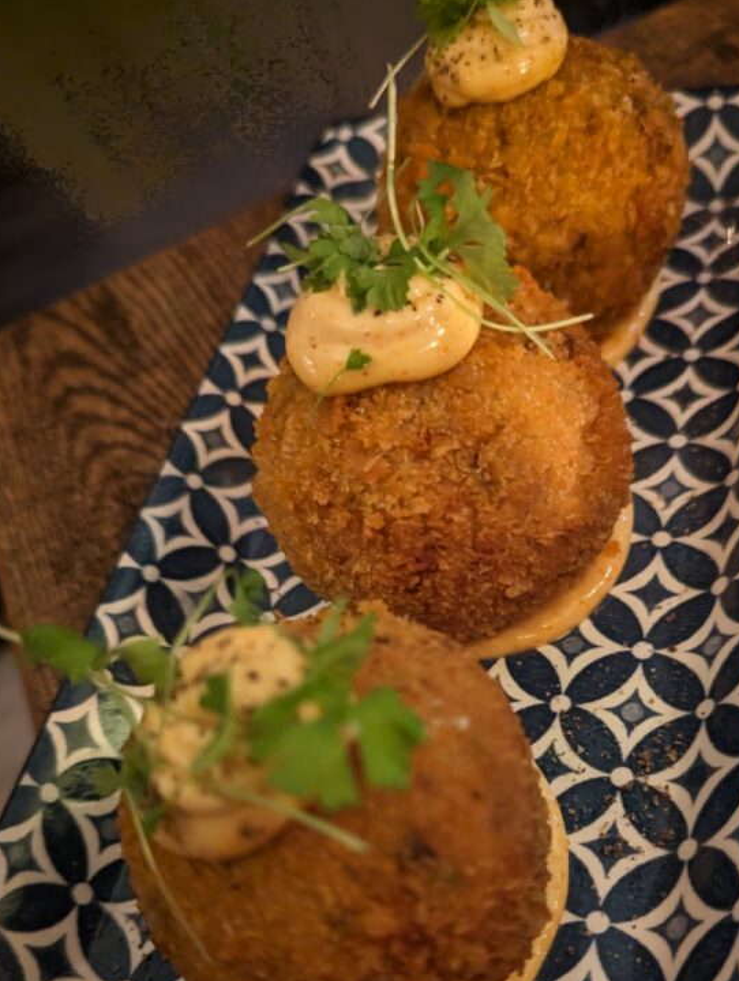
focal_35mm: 34
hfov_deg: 41.7
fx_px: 966
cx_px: 449
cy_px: 666
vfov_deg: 52.7
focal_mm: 6.81
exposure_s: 1/14.7
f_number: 1.85
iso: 7554
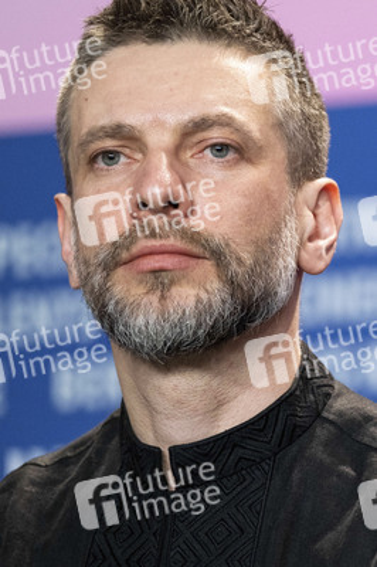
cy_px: 284
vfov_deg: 9.8
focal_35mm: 210
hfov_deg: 6.5
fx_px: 3304
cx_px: 188
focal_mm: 140
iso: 2000
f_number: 2.8
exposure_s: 1/240
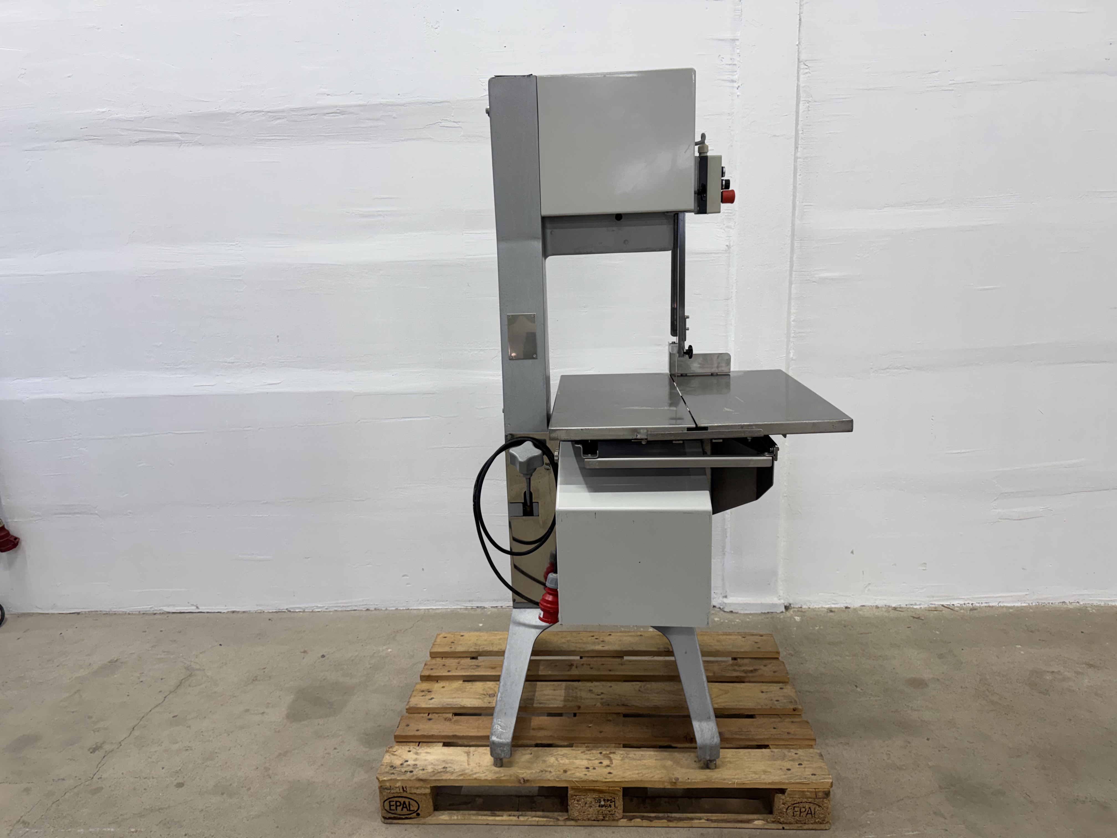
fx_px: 774
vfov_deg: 56.8
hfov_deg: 71.6
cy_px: 419
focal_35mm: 24
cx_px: 558
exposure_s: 1/100
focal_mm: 6.76
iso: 100
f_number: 1.78
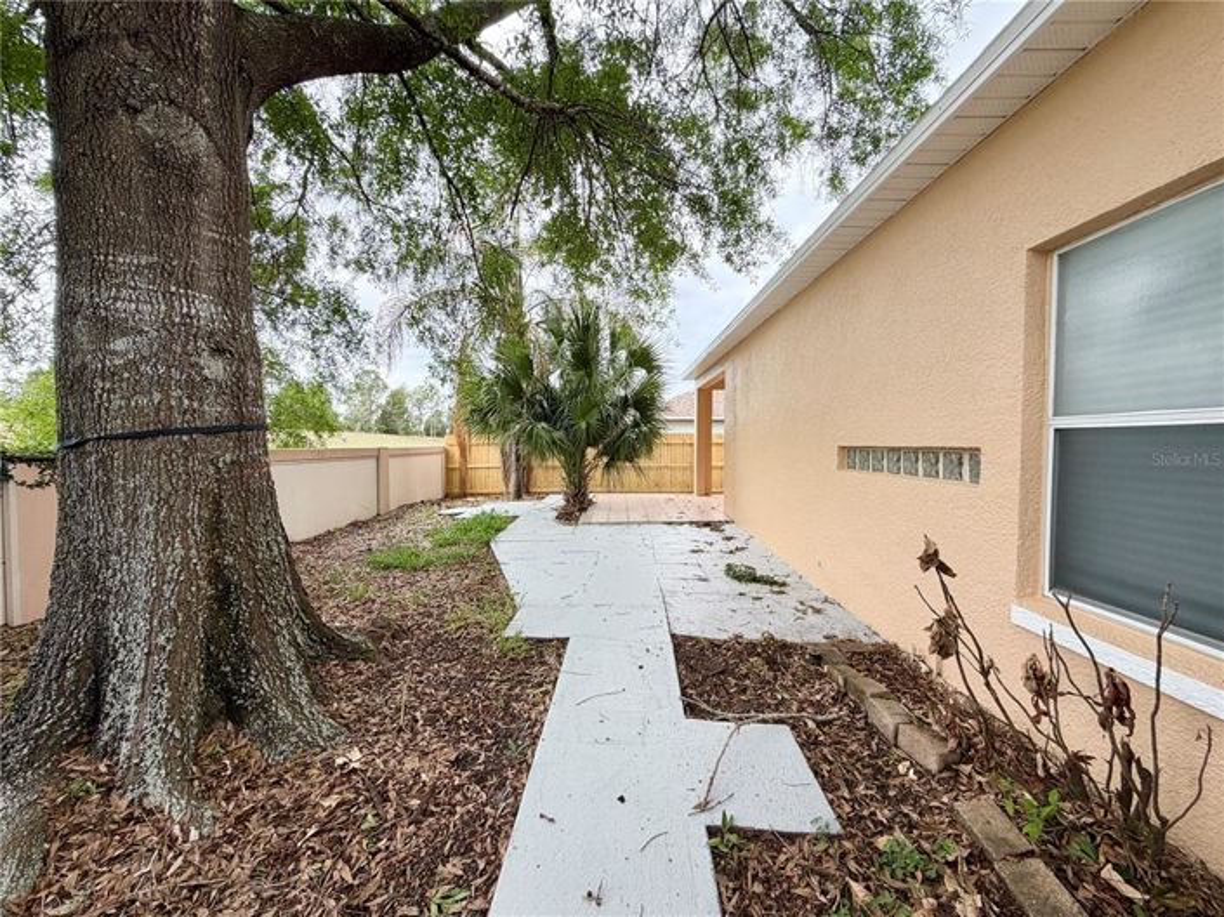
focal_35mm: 14
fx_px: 495
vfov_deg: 85.6
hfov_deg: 102.1
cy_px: 458
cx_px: 612
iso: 50
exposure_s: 1/269
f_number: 2.2
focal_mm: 2.22
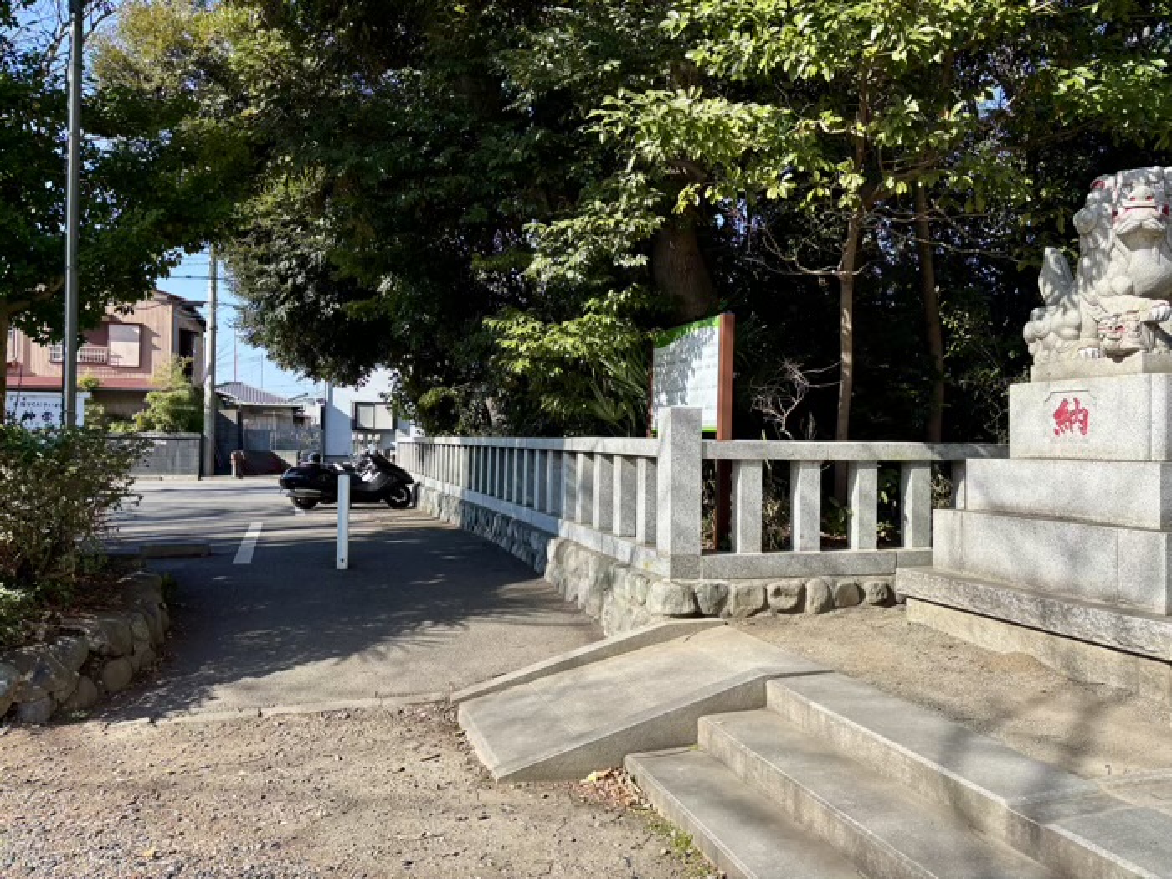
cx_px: 586
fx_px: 880
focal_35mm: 26
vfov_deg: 53.1
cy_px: 440
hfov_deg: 67.3
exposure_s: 1/1205
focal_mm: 5.96
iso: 50
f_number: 1.6
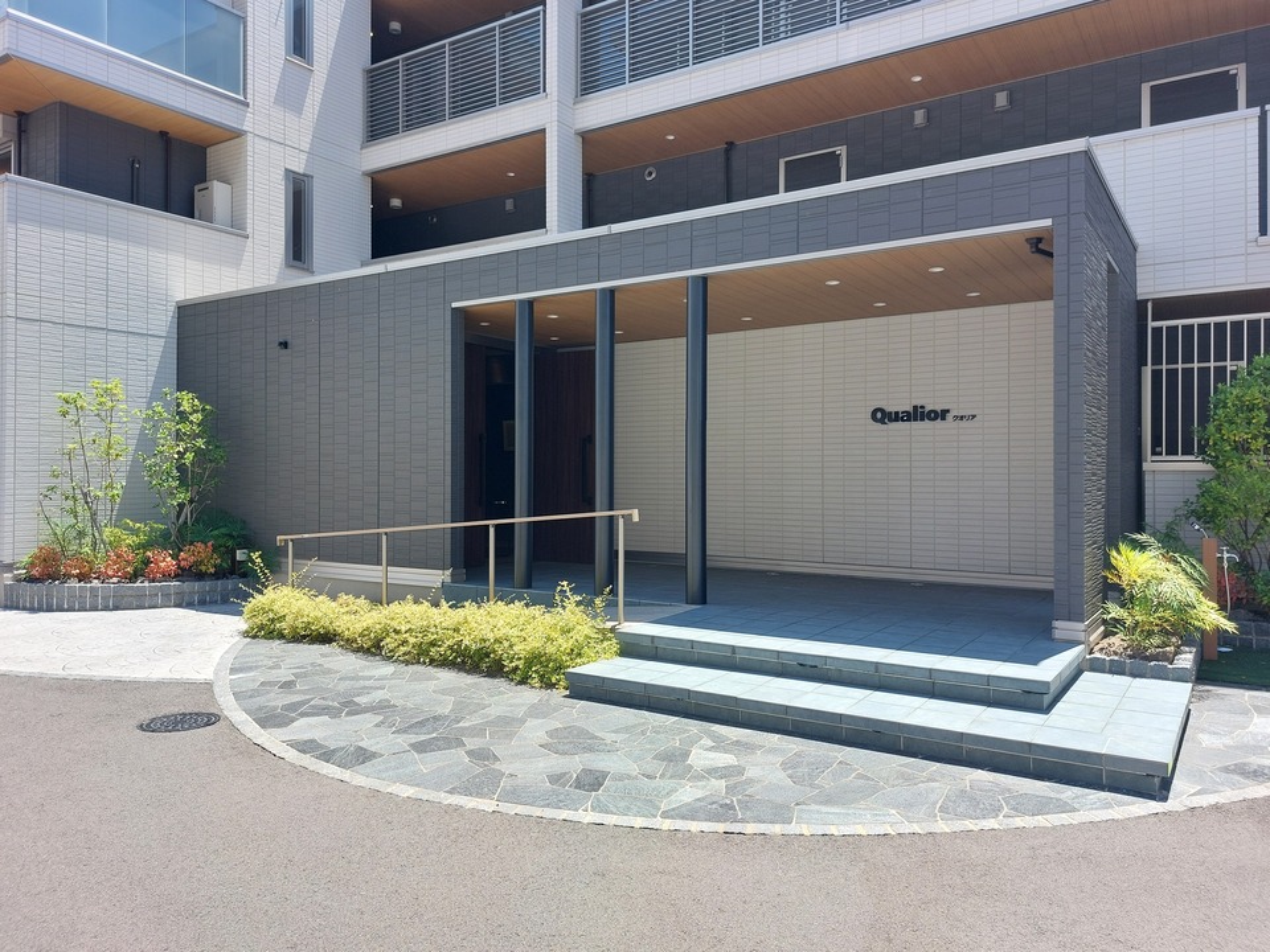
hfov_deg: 71.6
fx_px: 881
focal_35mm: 24
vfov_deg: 56.8
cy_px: 476
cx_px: 635
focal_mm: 5.23
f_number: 1.8
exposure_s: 1/347
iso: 25
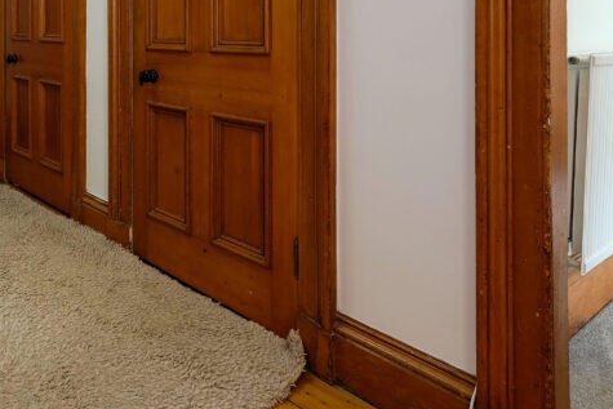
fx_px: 477
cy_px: 35
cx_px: 41
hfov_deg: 55.1
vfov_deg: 42.3
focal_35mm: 28
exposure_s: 1/4
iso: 200
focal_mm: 8.6
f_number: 8
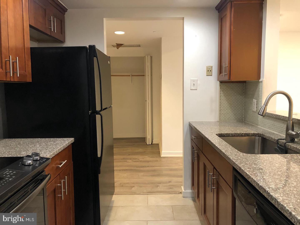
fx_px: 243
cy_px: 112
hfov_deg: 63.4
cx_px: 150
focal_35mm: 28
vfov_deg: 49.7
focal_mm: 4
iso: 64
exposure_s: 1/15
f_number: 1.8
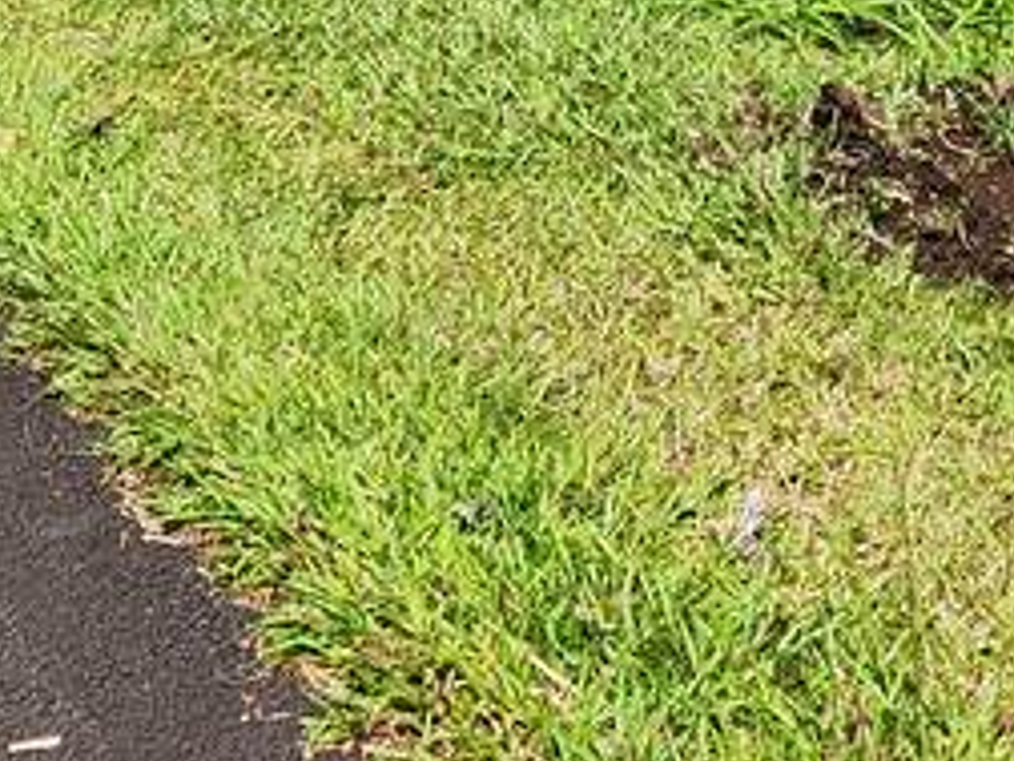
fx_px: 3427
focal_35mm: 117
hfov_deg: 16.6
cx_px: 950
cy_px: -624
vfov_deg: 11.7
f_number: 1.8
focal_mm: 5.4
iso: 20
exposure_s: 1/1659
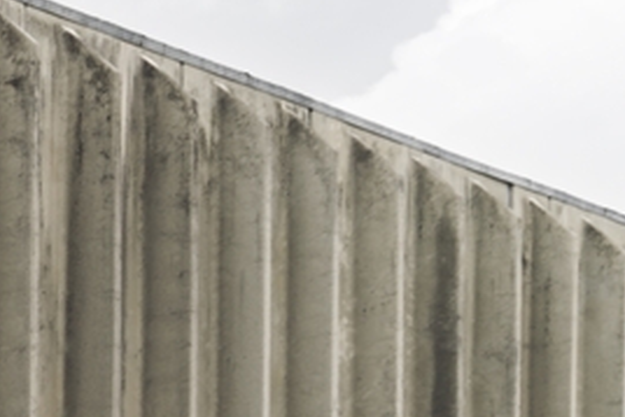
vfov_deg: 5.9
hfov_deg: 7.6
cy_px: 1011
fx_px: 3856
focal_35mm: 222
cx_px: -1518
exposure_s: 1/125
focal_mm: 31
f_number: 7.1
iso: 100
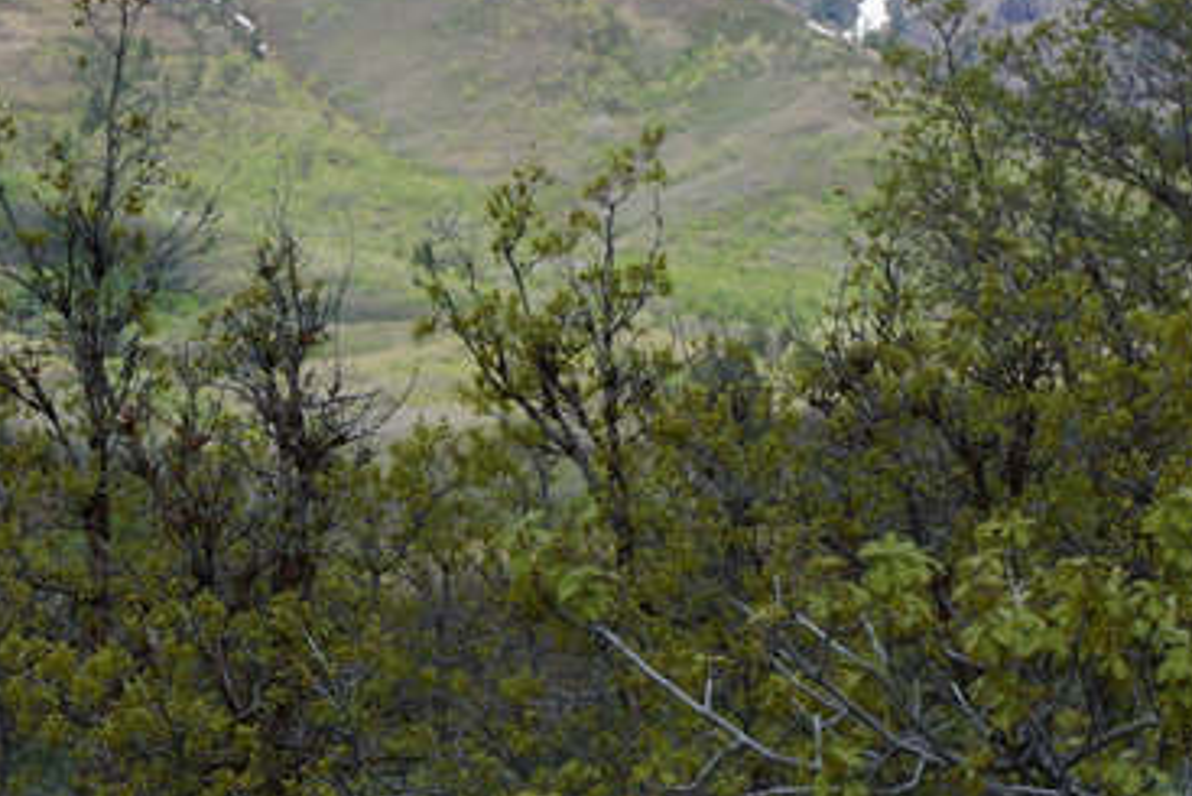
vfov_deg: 6.6
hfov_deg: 9.8
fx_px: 6923
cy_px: 125
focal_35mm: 209
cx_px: 354
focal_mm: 50
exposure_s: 1/100
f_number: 7.1
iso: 100
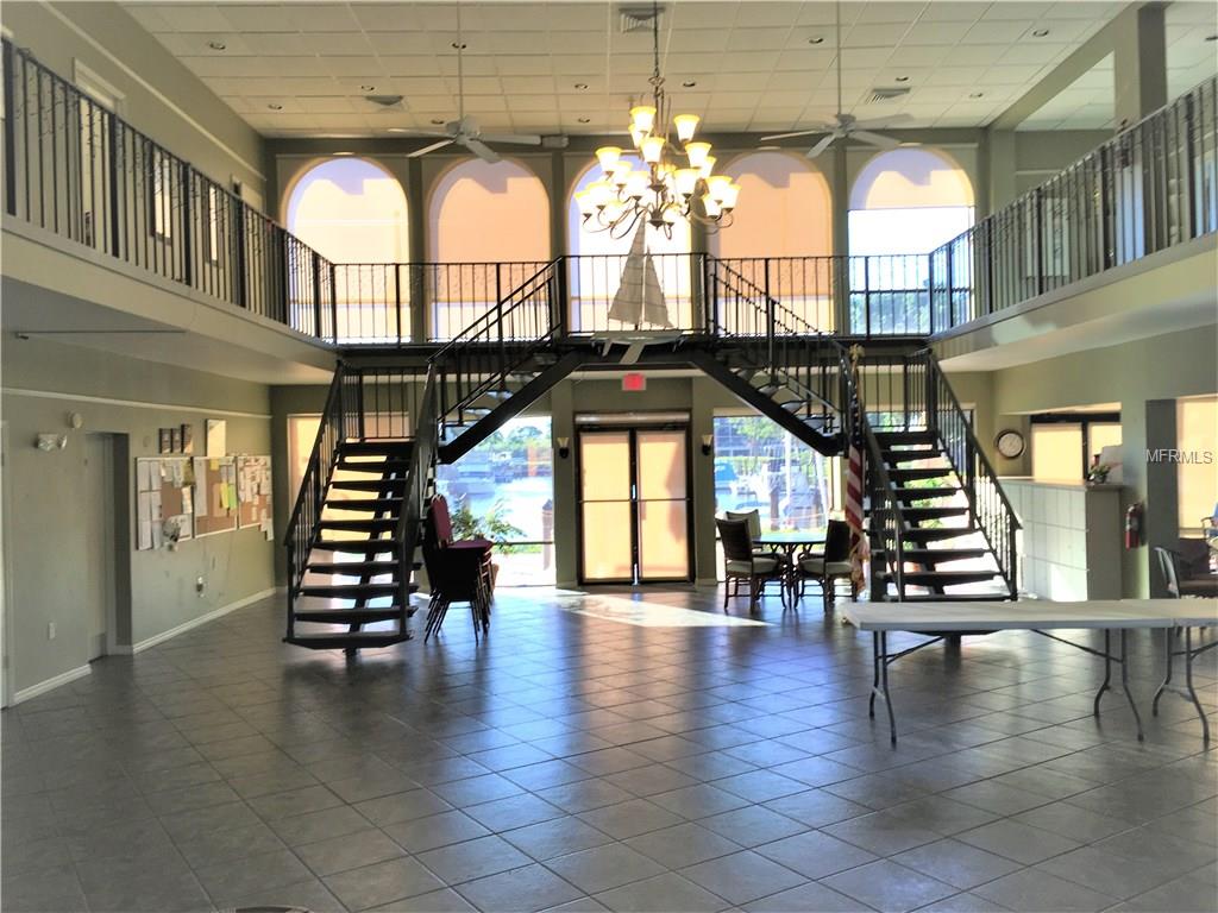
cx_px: 609
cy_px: 456
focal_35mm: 29
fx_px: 1020
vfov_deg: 48.2
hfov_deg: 61.7
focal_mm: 4.15
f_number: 2.2
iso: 25
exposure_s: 1/40
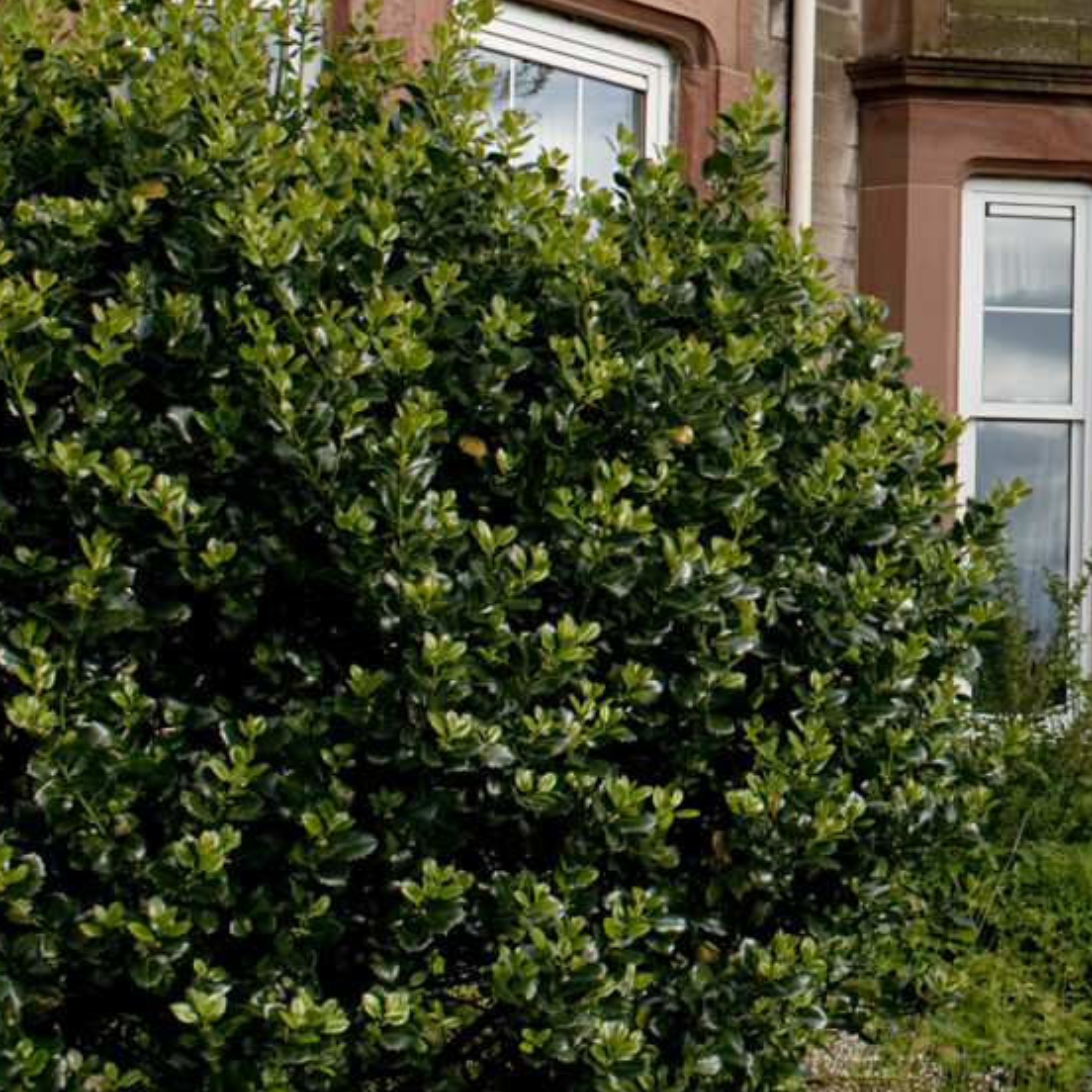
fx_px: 3212
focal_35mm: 90
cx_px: 1327
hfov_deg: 18.3
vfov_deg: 18.9
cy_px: 87
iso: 200
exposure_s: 1/250
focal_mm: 24
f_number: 8
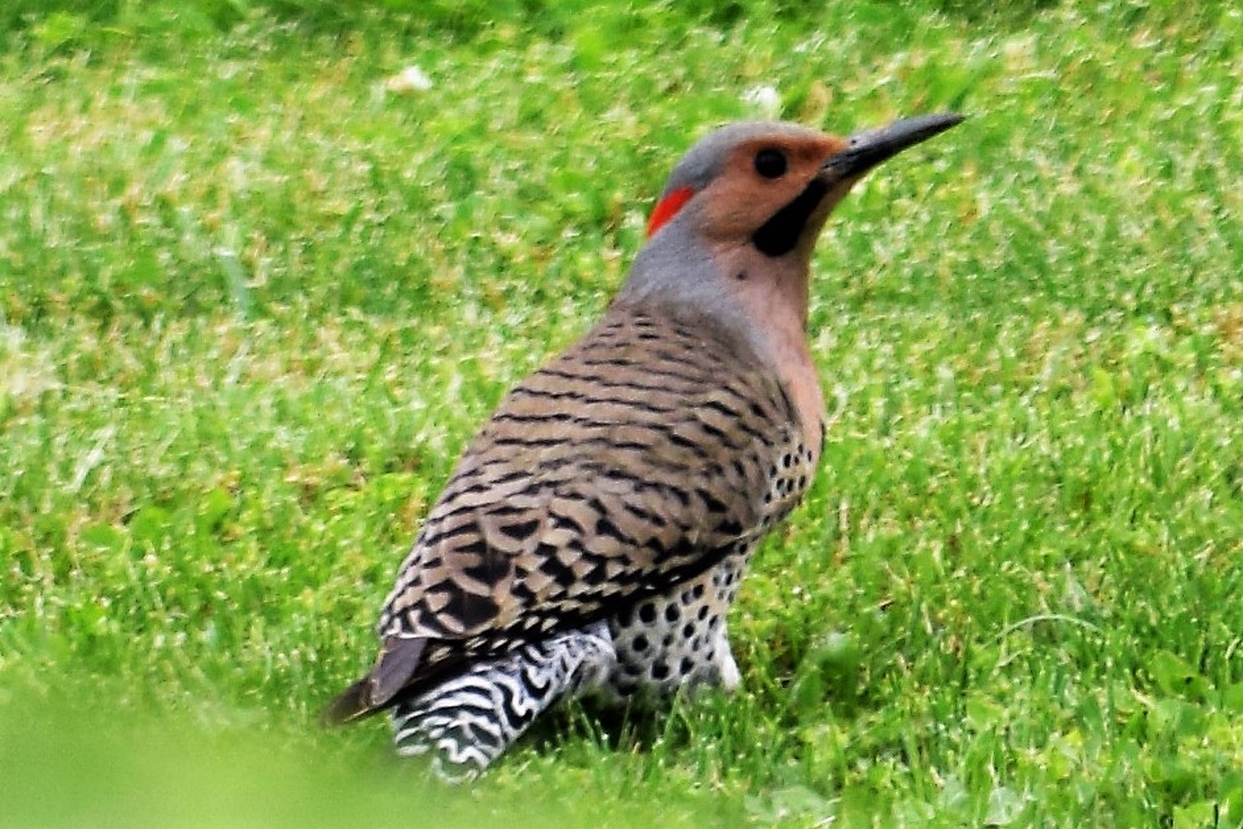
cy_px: 414
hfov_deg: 6.9
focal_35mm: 300
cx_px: 622
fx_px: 10358
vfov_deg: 4.6
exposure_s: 1/800
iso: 200
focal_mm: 200
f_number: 5.6
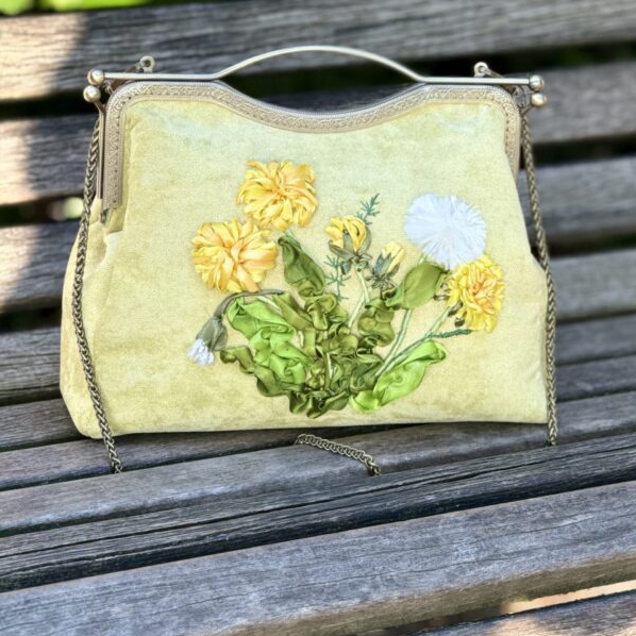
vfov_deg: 12.3
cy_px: 323
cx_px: 318
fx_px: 2952
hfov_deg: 12.3
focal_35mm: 142
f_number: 2.8
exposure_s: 1/124
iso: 64
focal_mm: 15.66
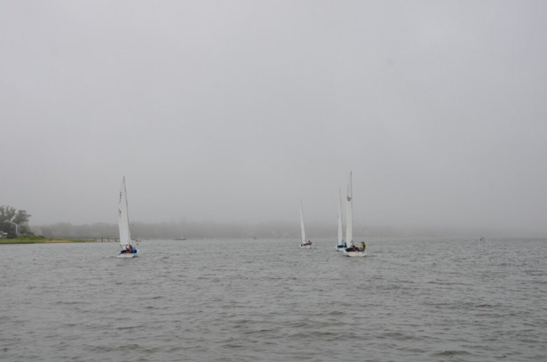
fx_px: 727
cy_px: 181
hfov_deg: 41.2
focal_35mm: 48
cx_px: 274
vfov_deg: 27.9
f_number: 9
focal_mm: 32
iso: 100
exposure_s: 1/320
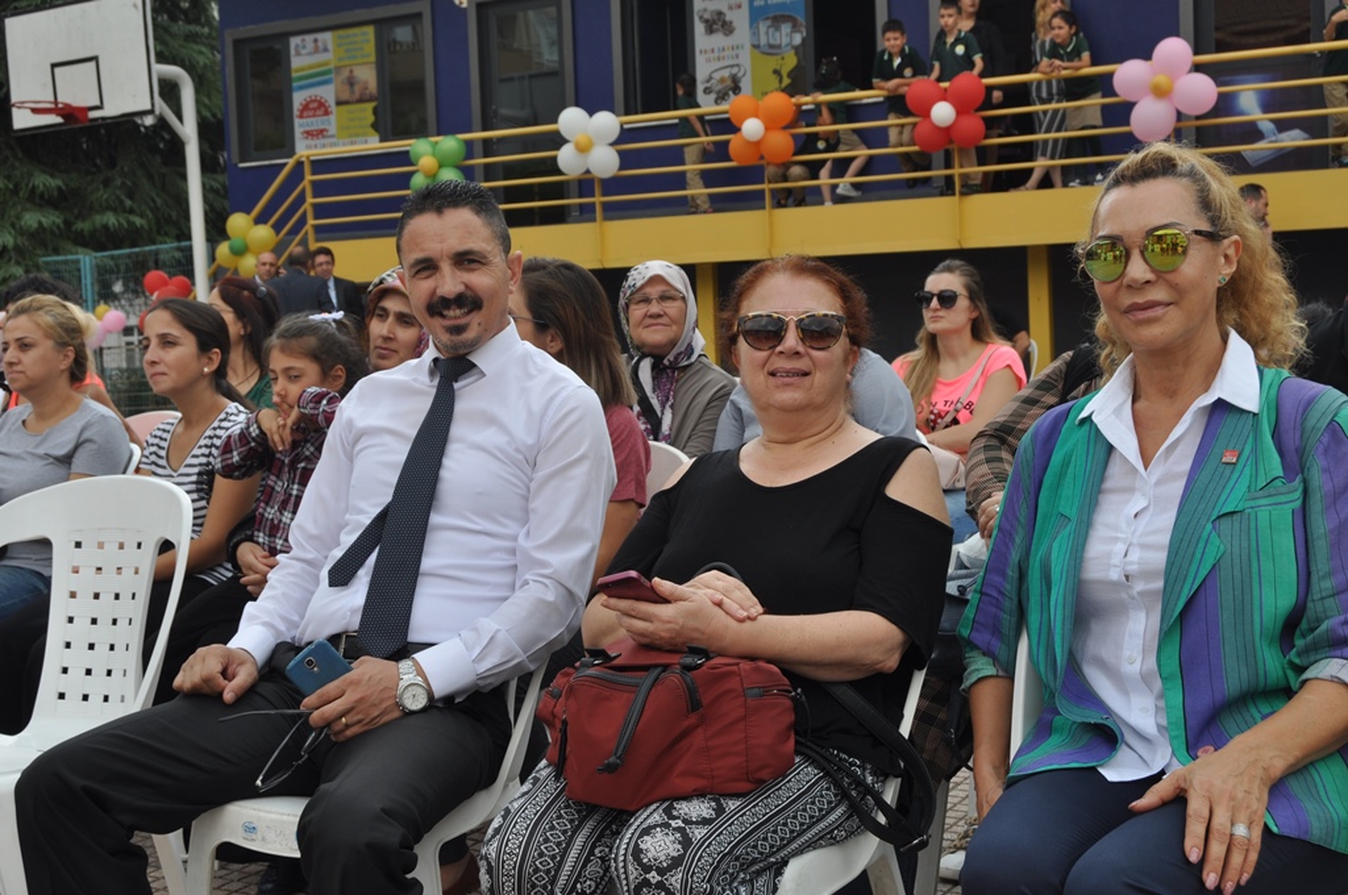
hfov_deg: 42.4
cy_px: 448
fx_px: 1739
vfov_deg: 28.9
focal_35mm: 46
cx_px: 674
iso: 200
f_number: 8
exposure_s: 1/320
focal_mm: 31
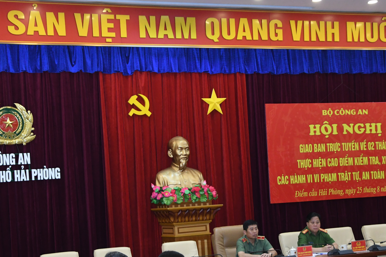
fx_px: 815
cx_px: 198
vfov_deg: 17.9
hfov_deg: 26.6
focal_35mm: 76
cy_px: 182
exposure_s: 1/200
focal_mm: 32
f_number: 4.5
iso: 2500
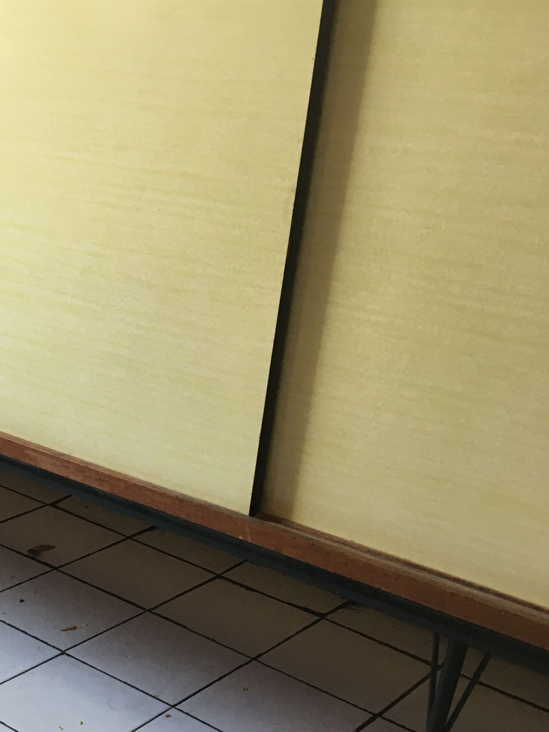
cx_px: 62
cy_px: 532
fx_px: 1100
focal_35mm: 52
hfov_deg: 27.1
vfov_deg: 36.1
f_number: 2.2
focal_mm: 4.15
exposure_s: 1/33
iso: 40
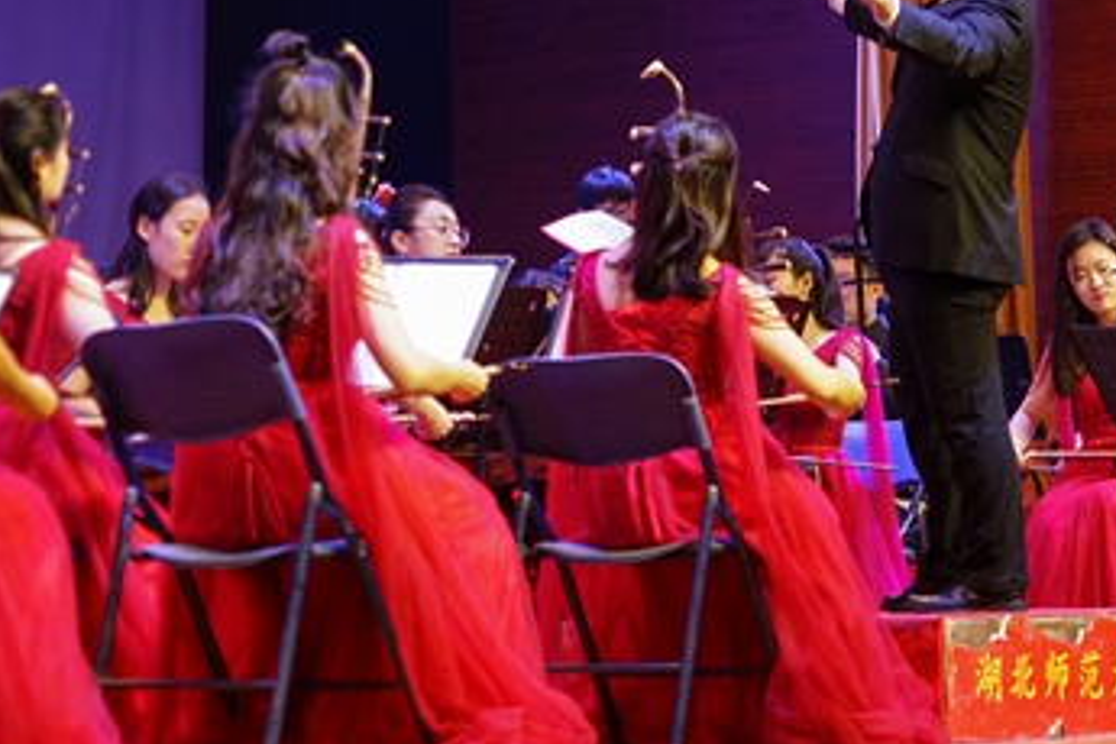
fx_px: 5487
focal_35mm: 177
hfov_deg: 11.6
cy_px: 228
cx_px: 673
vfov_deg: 7.8
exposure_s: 1/80
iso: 1000
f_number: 6.3
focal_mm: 122
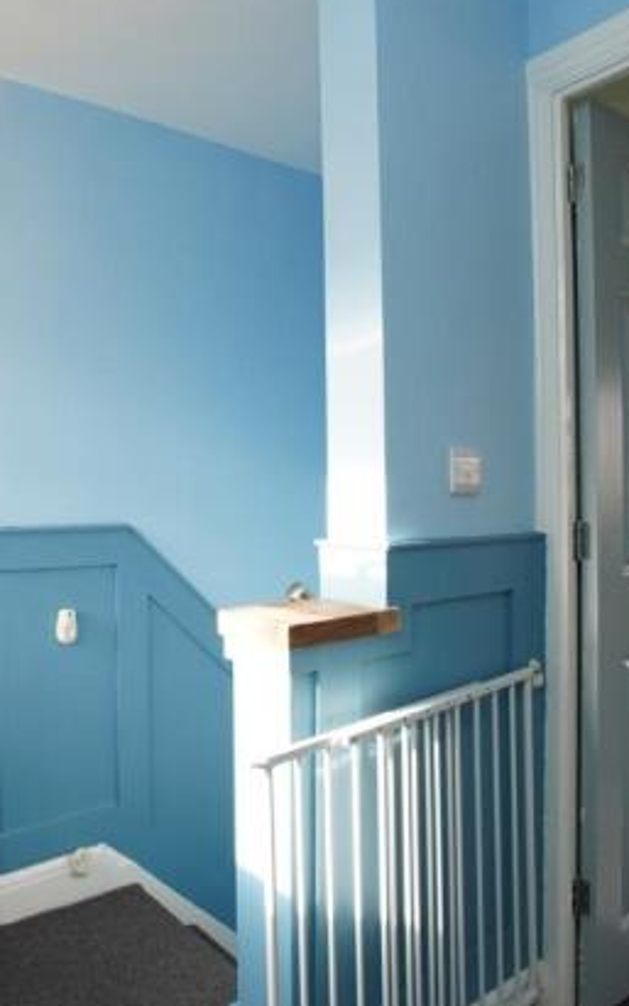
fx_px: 713
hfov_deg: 46.3
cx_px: 176
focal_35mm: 26
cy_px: 501
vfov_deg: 70.4
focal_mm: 16
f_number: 8
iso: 400
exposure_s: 1/60
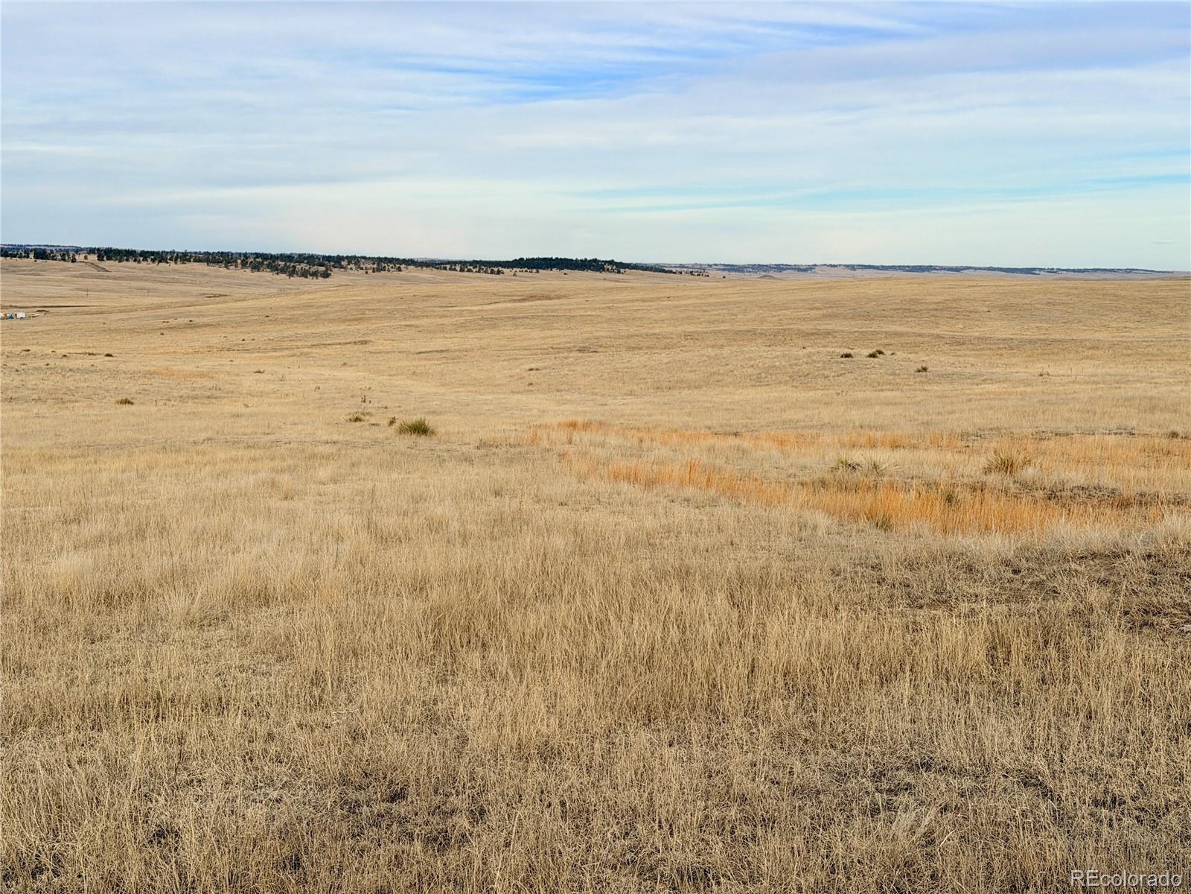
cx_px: 596
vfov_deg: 30.3
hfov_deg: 39.7
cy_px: 447
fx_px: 1651
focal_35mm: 48
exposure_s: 1/4878
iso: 64
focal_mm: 6.76
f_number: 1.78
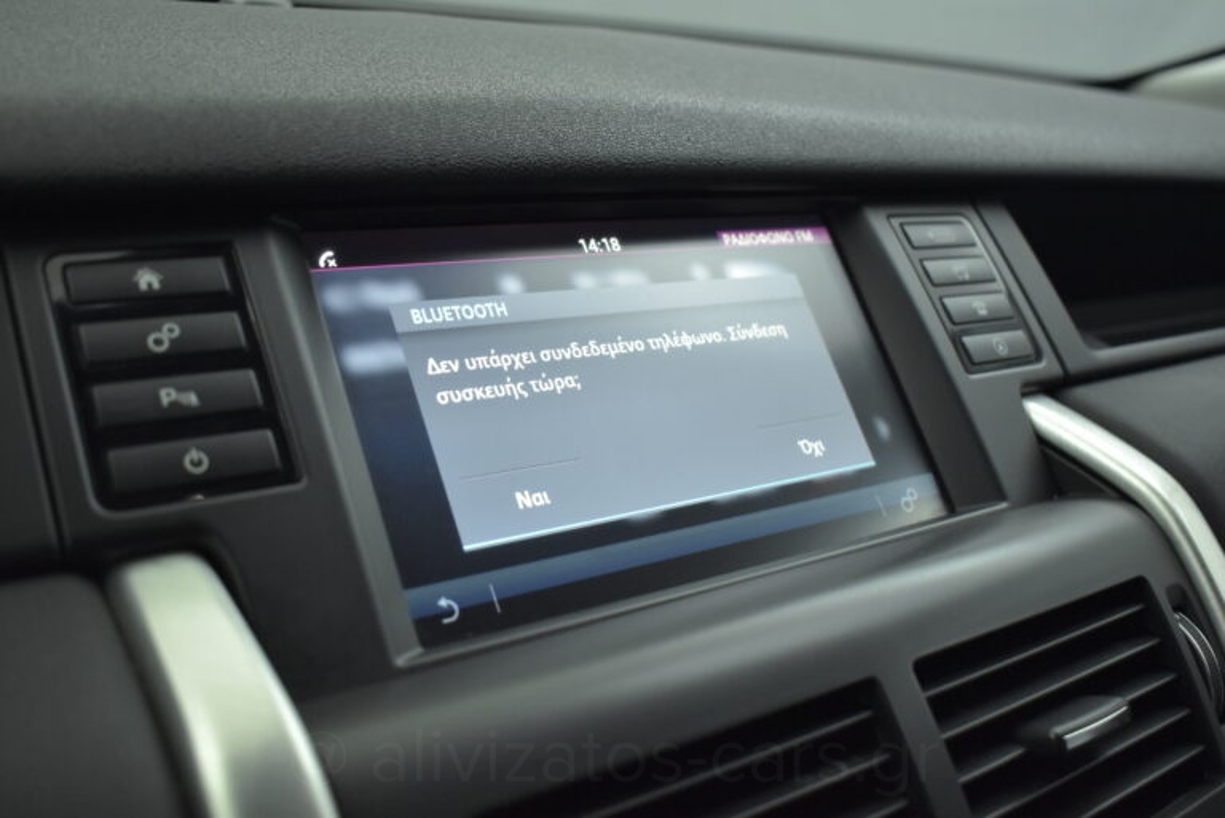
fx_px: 1226
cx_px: 612
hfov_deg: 53.1
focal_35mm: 36
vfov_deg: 36.9
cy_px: 409
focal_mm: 24
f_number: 3.8
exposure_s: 1/125
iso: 1600
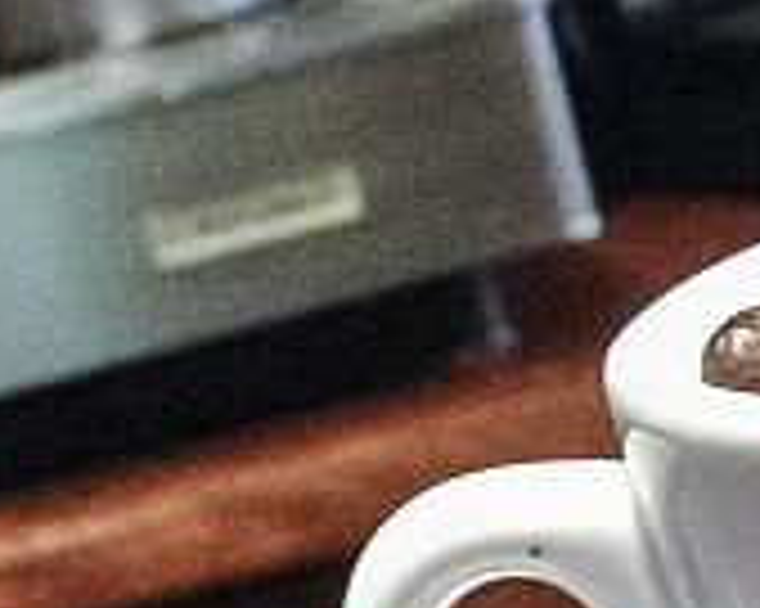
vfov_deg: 7.5
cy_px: 311
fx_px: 4653
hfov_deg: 9.3
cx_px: 234
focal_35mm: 207
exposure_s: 1/15
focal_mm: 4.28
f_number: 2.4
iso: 500
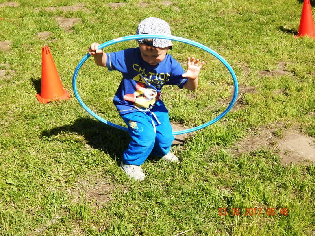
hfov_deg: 35.5
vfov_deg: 27.0
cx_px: 158
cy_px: 118
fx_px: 491
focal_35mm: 54
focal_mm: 9.7
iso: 125
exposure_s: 1/640
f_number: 3.8
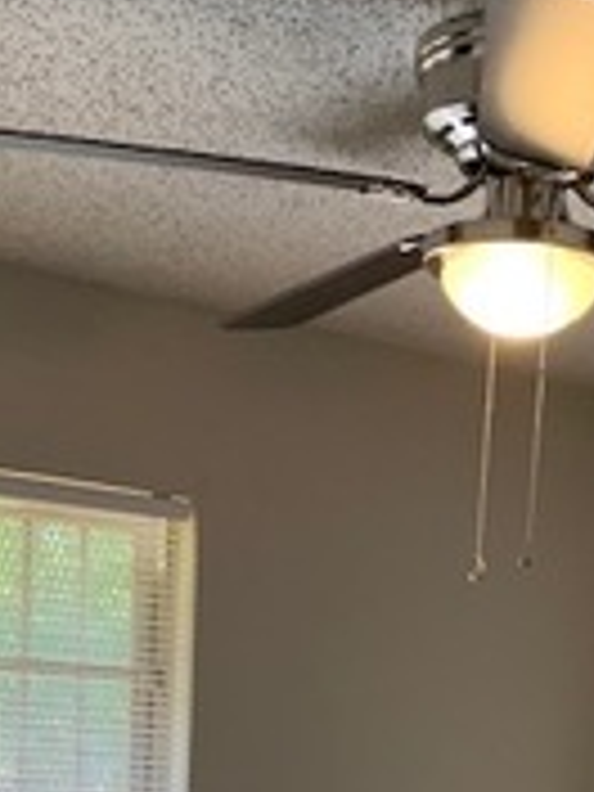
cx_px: 436
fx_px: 1624
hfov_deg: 20.6
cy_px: 981
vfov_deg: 24.5
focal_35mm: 71
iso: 100
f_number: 1.8
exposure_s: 1/101
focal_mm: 4.25
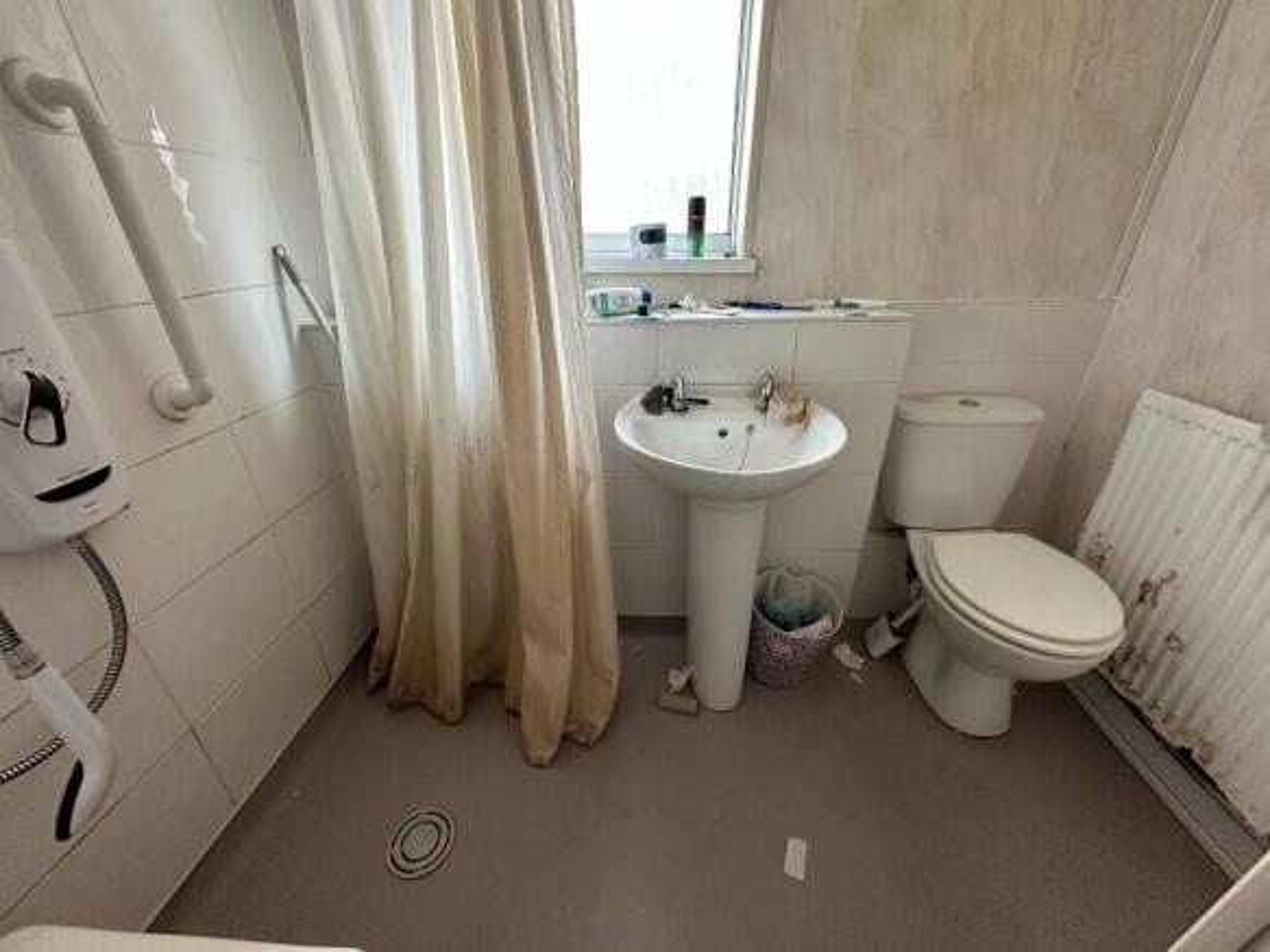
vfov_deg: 85.7
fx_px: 514
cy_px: 476
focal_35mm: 14
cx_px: 635
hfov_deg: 102.1
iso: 320
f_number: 2.2
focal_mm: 2.22
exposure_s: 1/99
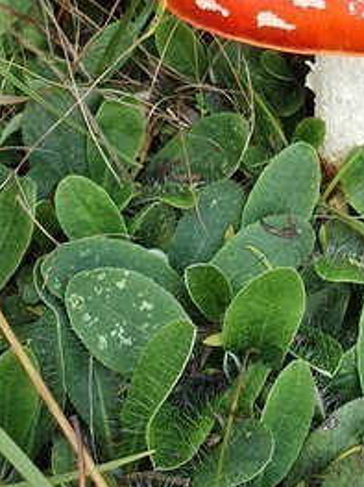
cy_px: -119
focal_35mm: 76
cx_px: 370
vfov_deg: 23.2
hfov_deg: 18.8
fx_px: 1066
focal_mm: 4.32
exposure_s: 1/100
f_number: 2.4
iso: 50
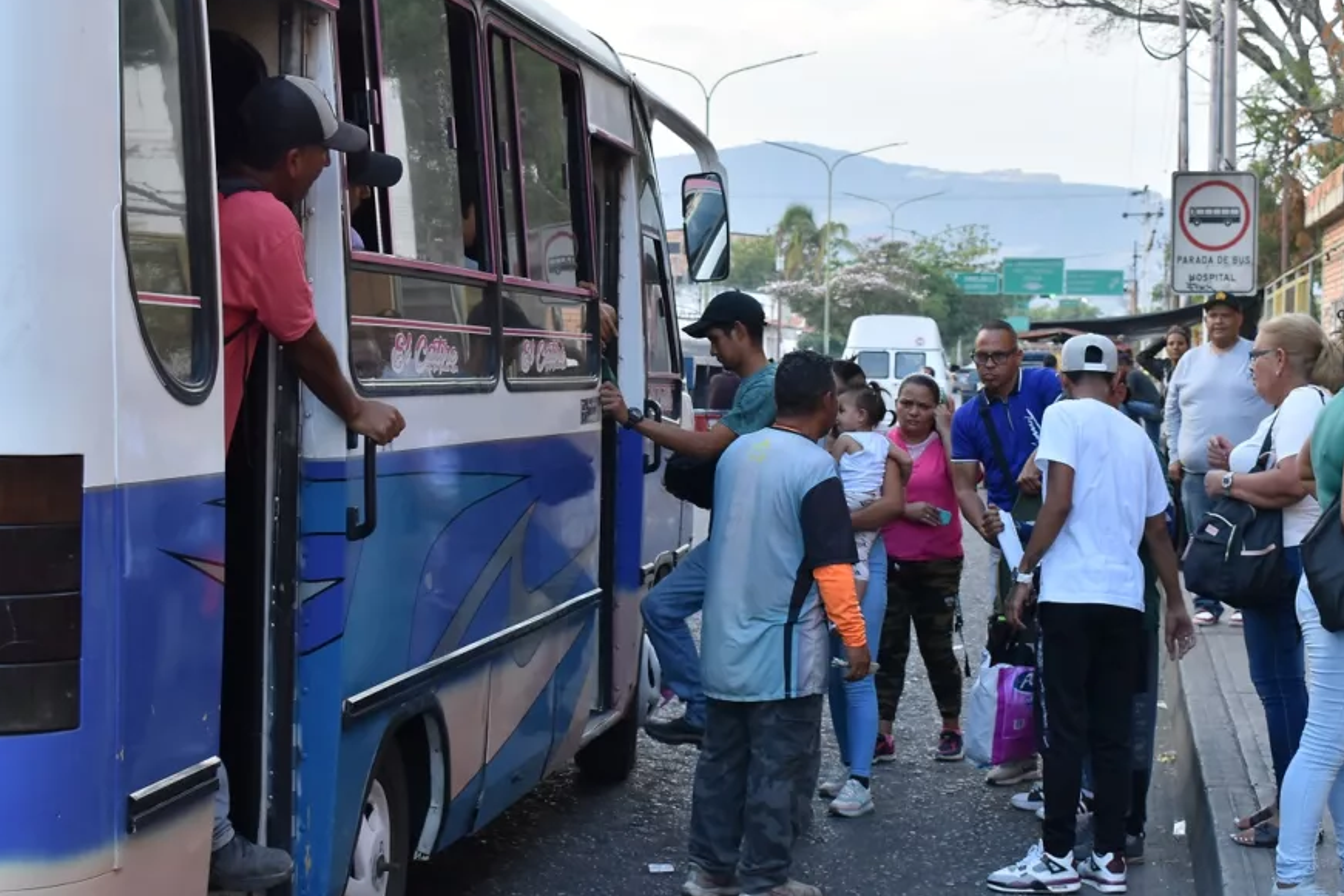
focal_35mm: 67
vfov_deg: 20.3
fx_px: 2502
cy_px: 485
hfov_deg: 30.1
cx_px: 728
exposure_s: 1/160
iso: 500
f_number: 6.3
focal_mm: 38
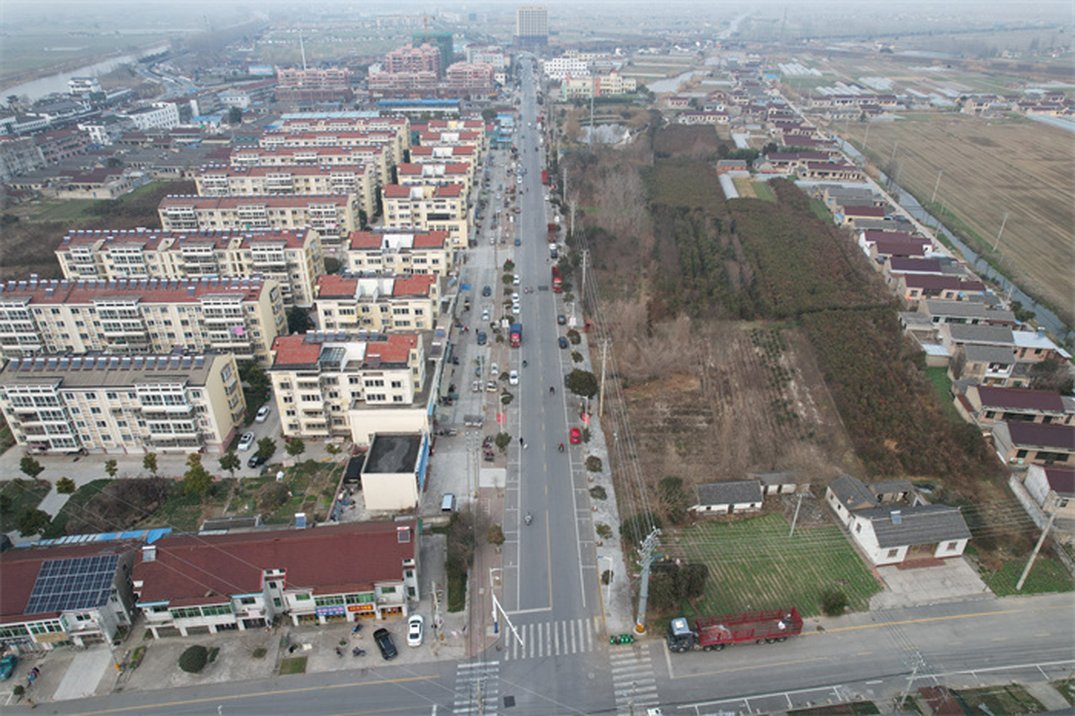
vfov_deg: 57.2
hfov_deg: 78.6
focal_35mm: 22
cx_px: 538
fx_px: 657
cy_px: 358
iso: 110
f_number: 2.8
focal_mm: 8.38
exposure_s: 1/640
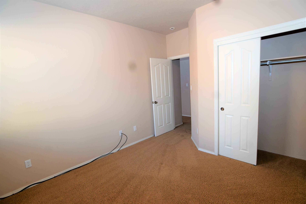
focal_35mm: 16
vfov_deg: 72.1
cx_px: 153
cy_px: 102
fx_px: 140
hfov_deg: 95.0
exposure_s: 1/80
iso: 800
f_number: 4.5
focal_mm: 11
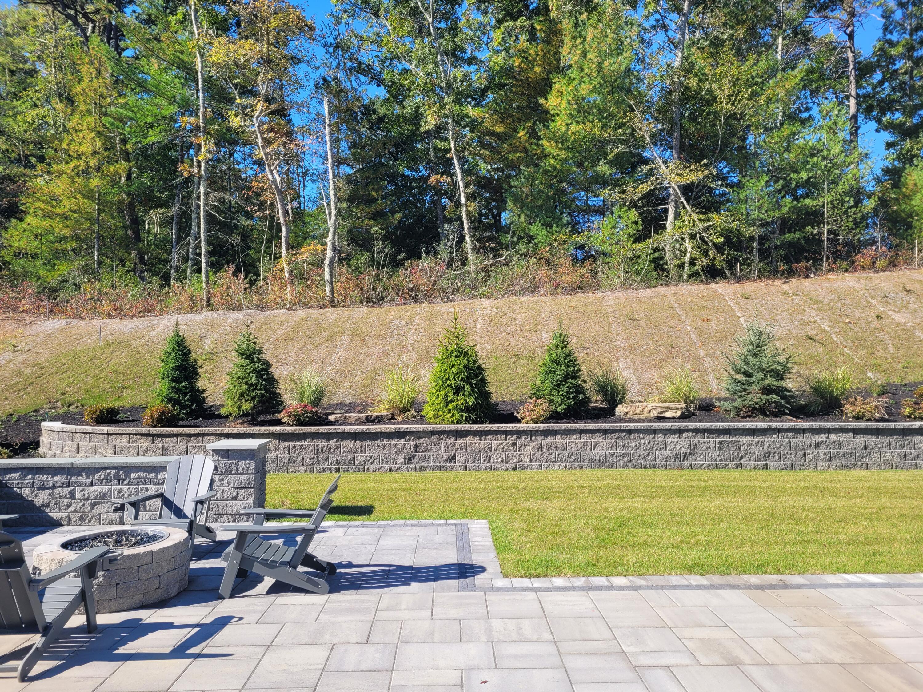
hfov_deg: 67.3
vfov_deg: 53.1
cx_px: 462
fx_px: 693
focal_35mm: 26
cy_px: 346
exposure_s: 1/1222
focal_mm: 5.4
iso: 40
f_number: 1.8
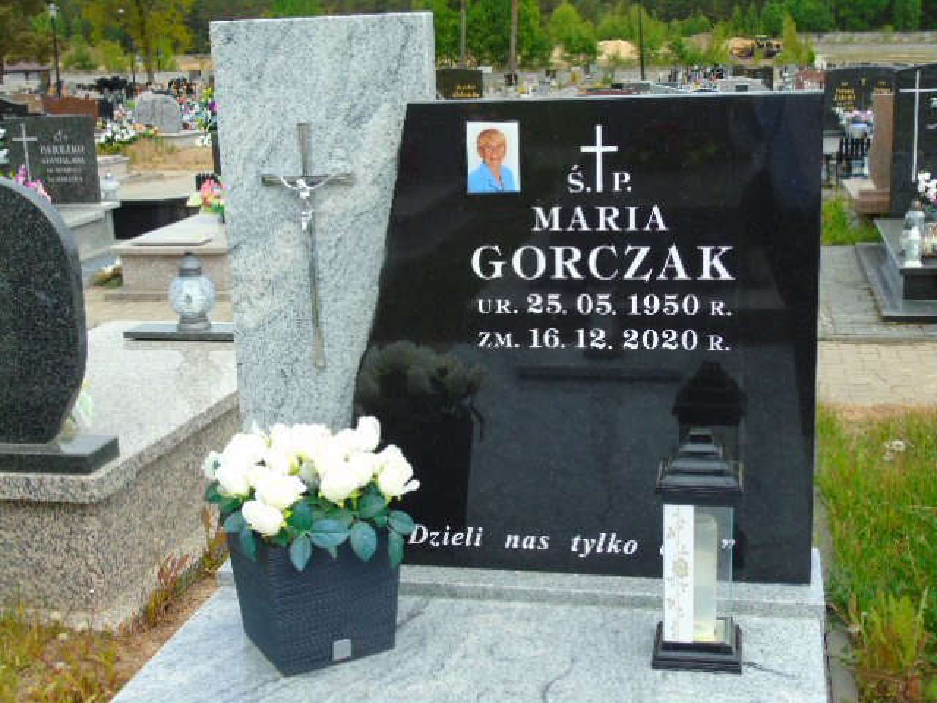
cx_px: 468
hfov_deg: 41.2
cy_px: 352
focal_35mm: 46
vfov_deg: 31.5
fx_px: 1245
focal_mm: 8.2
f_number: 4.1
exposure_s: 1/320
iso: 80
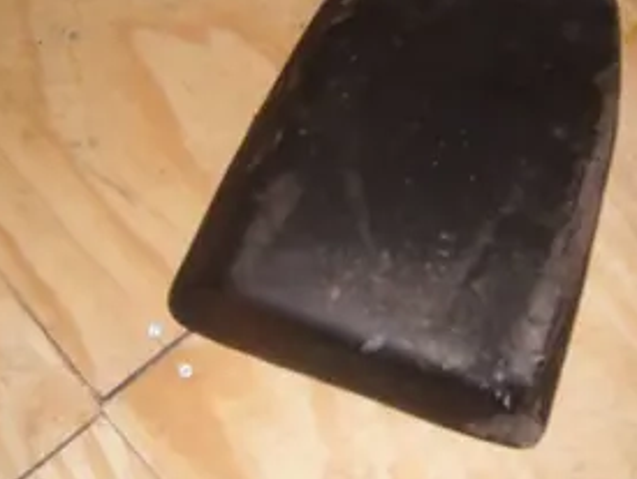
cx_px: 415
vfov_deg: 24.0
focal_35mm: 61
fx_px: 1124
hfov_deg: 31.4
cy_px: 192
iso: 50
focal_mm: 5.8
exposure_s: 1/30
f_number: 2.8
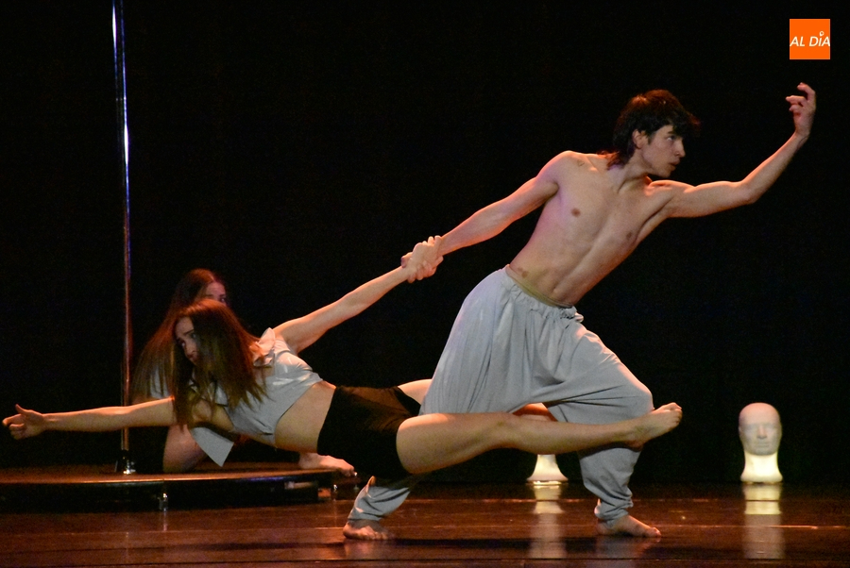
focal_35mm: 210
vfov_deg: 6.6
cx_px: 425
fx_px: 4963
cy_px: 284
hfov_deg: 9.8
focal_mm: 140
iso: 25600
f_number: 5.6
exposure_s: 1/125
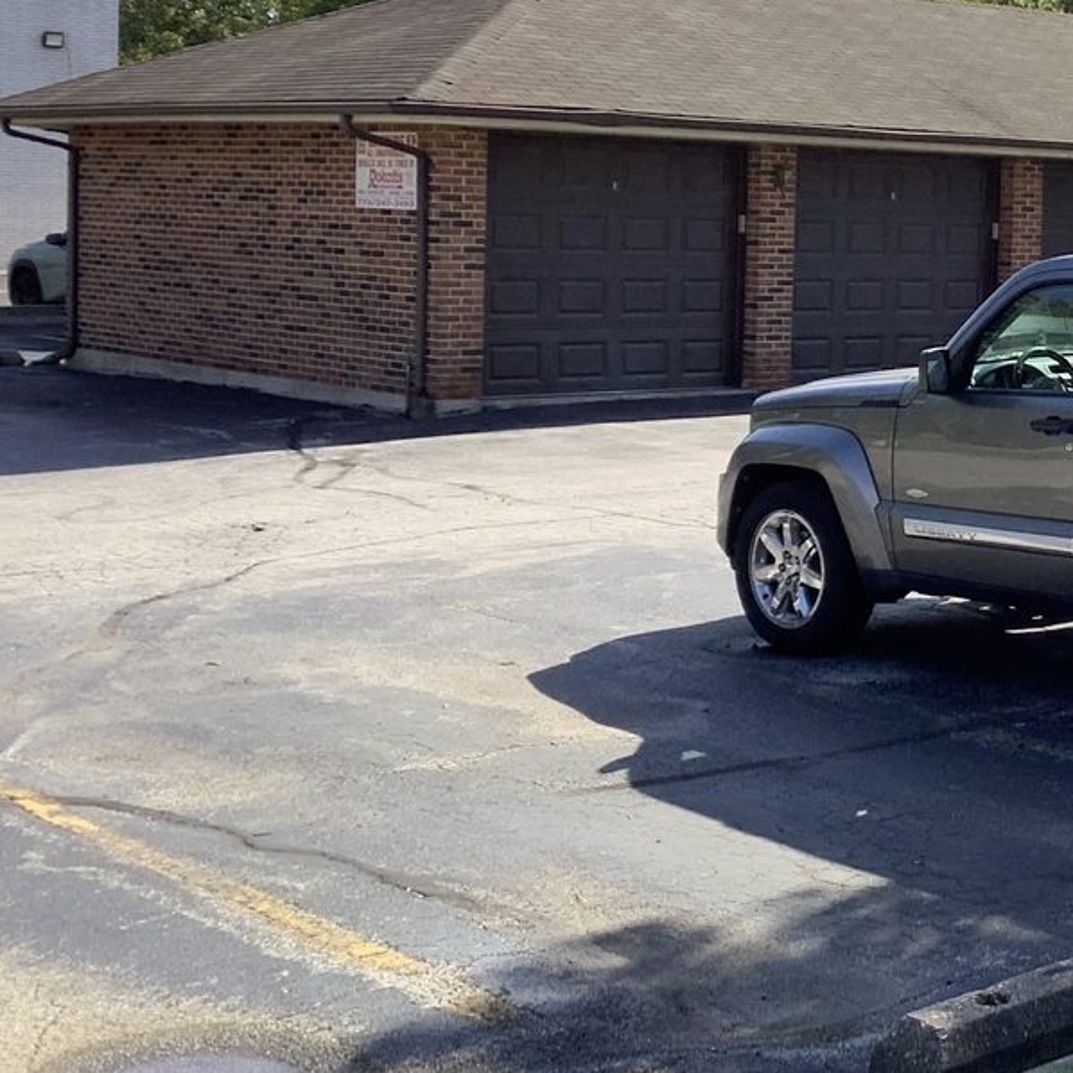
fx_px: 2315
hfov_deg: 24.8
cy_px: 325
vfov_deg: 25.9
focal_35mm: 66
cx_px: 1091
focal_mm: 3.3
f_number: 2.4
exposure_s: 1/612
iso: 25
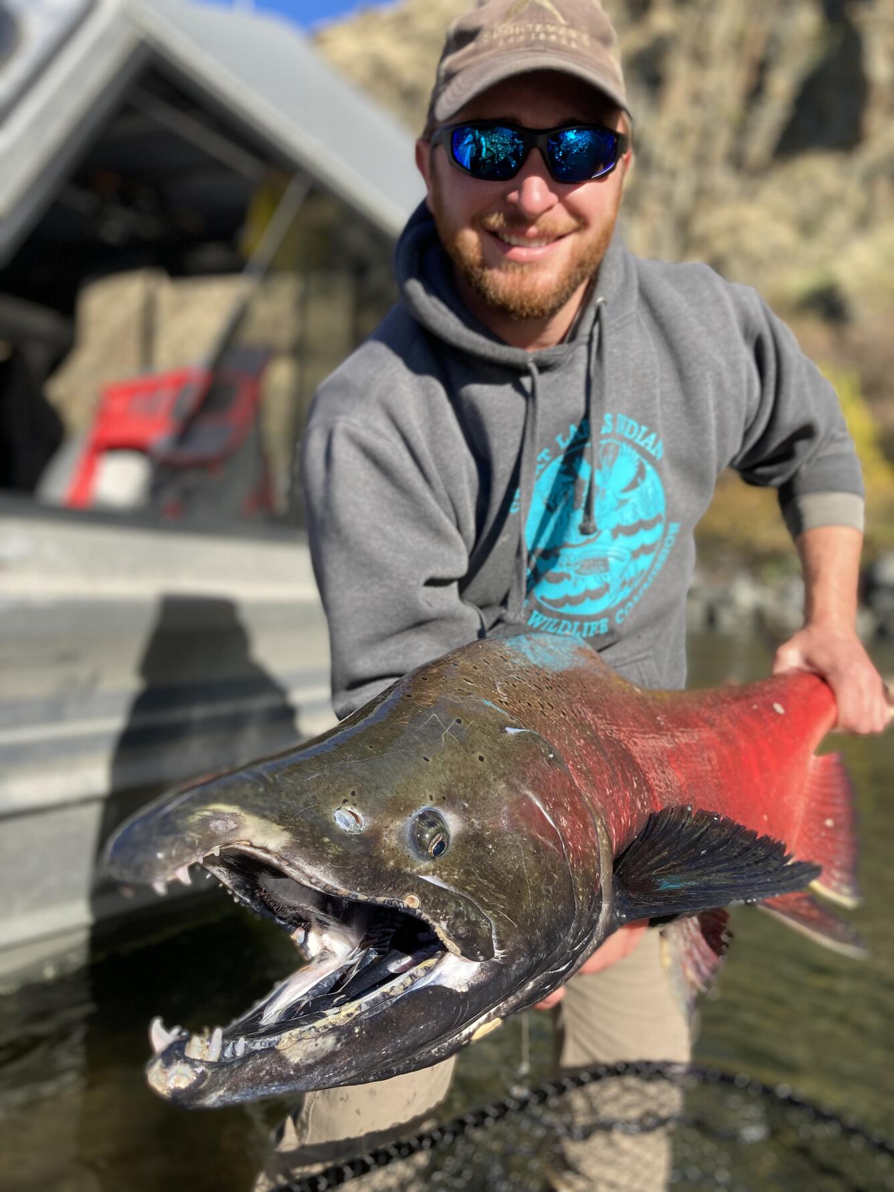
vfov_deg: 63.4
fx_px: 964
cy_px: 596
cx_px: 447
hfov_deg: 49.8
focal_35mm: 28
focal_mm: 3.99
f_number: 1.8
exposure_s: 1/534
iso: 20
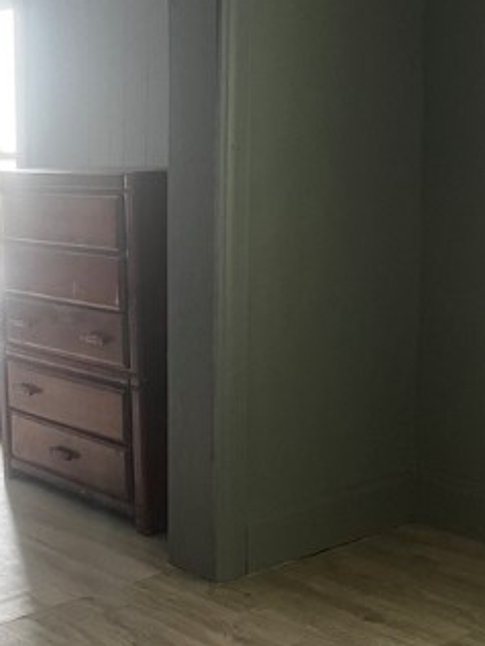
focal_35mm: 63
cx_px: 39
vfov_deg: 30.7
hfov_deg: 22.7
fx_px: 1176
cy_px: 314
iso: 320
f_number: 1.6
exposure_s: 1/60
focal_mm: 5.1
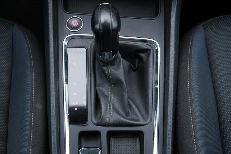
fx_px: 269
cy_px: 80
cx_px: 101
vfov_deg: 31.9
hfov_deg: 46.3
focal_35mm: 42
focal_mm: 24
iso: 200
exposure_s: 1/40
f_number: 2.8
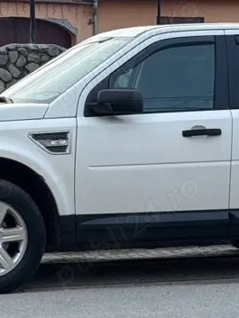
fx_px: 1251
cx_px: 150
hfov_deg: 10.9
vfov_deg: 14.4
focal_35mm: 136
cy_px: 253
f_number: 1.78
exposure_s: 1/126
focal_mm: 6.76
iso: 80
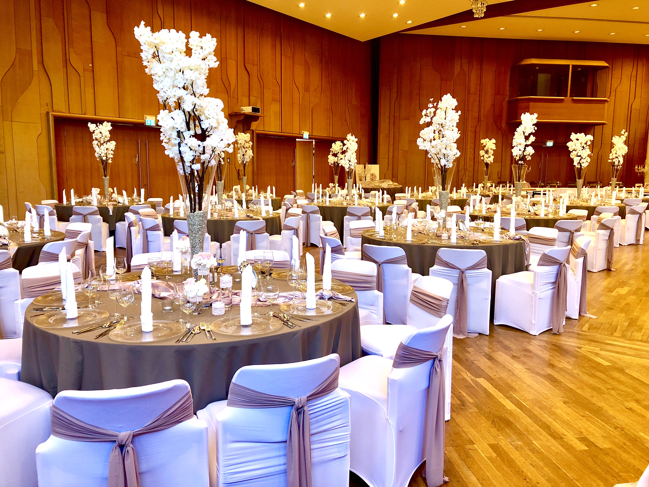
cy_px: 244
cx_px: 324
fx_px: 525
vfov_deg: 49.7
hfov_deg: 63.4
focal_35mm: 28
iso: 32
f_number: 1.8
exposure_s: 1/25
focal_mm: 3.99
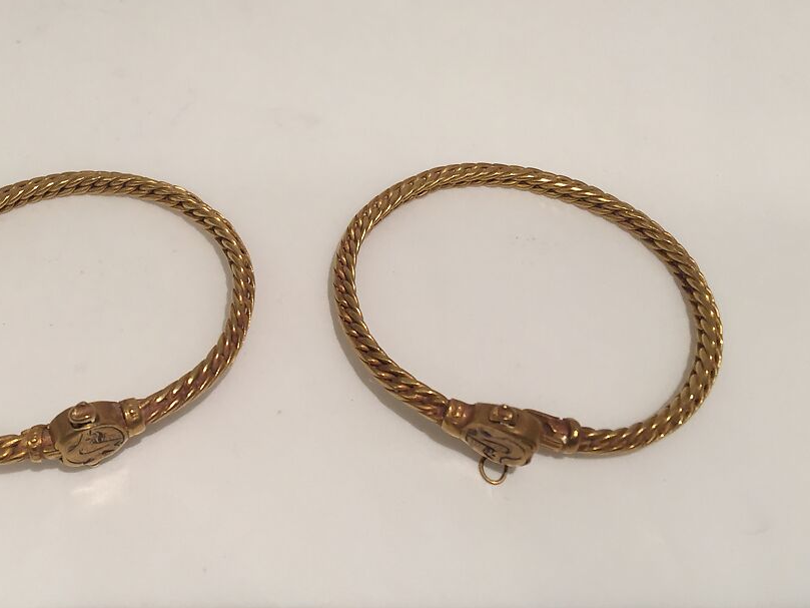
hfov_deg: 43.0
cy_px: 170
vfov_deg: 33.1
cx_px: 242
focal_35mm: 43
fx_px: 1006
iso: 50
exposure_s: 1/120
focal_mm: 4.15
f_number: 2.2
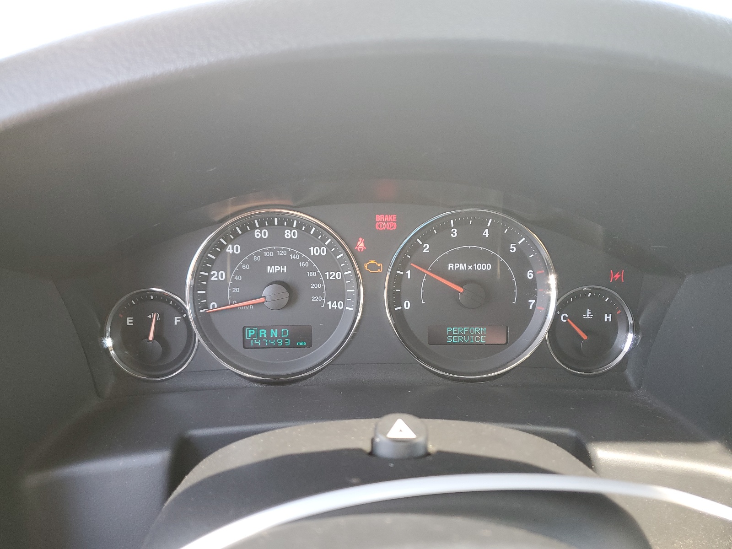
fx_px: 550
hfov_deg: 67.3
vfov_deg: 53.1
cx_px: 366
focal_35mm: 26
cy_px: 274
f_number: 1.5
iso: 92
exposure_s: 1/120
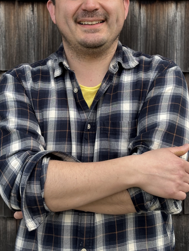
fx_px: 561
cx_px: 78
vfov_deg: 25.2
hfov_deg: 19.1
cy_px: 90
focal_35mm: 77
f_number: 1.6
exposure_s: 1/225
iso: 32
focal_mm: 5.96
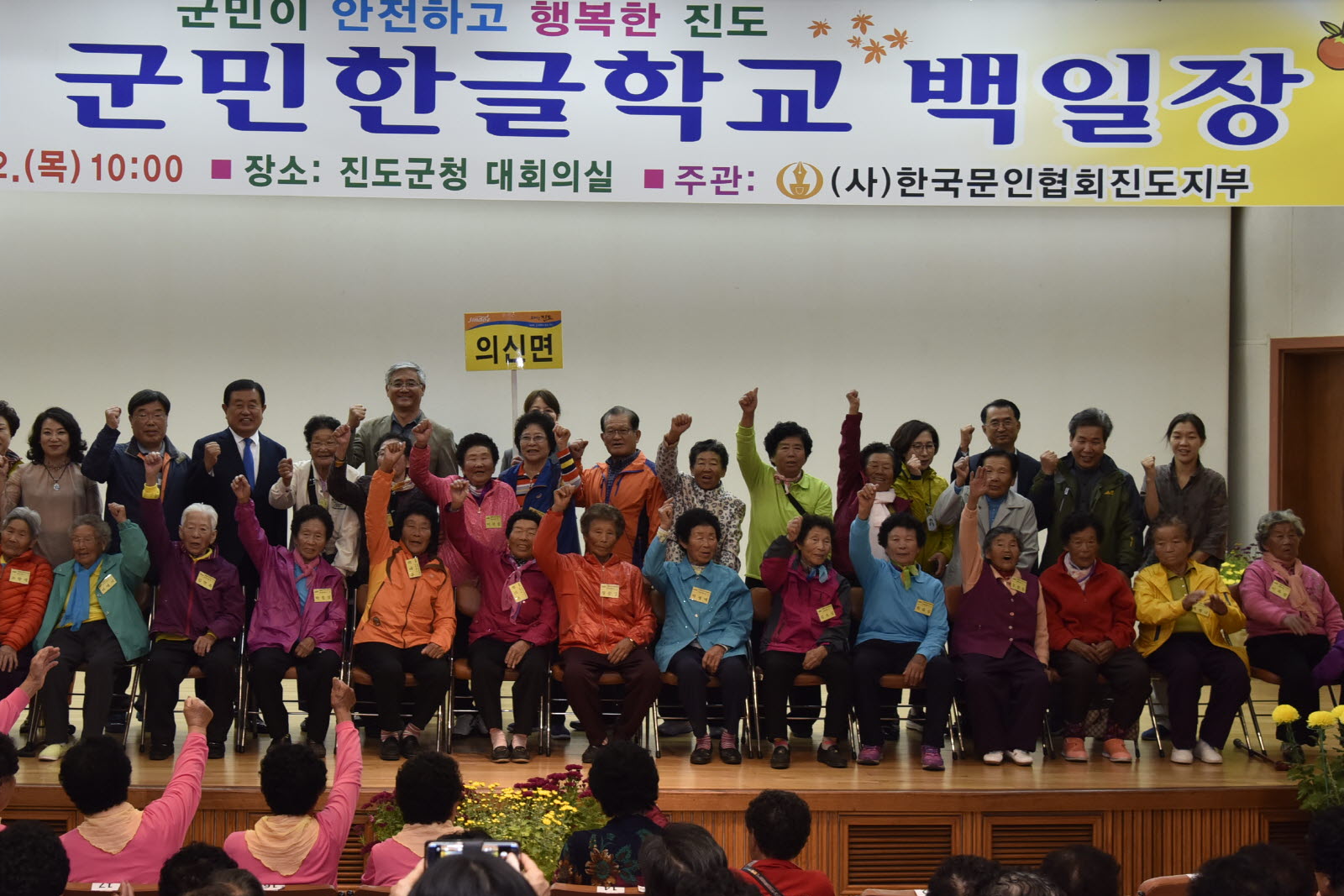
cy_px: 410
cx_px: 511
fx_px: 2240
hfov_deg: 33.2
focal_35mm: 60
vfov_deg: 22.6
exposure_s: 1/100
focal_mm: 40
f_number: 5
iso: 1000
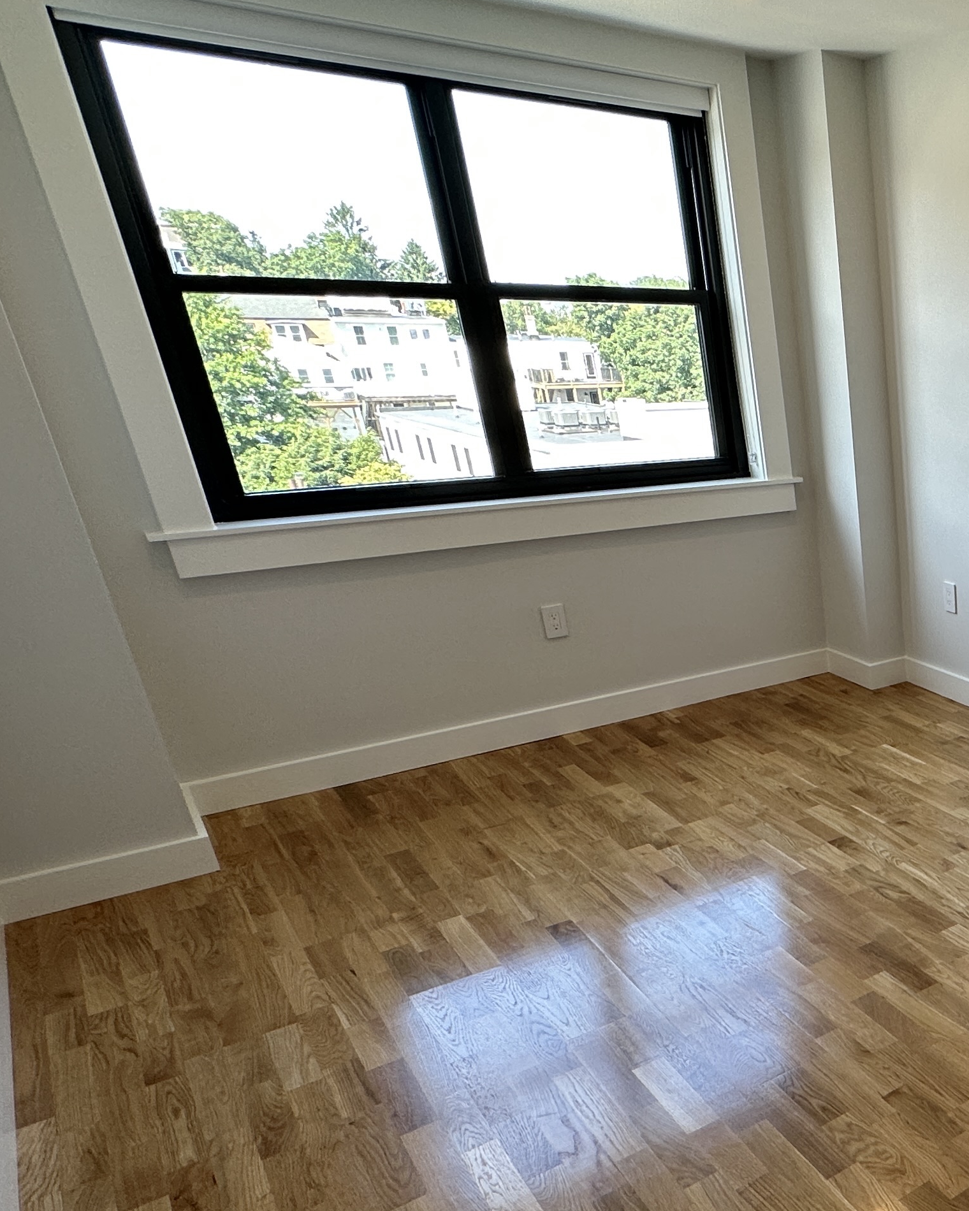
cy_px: 774
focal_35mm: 29
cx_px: 1120
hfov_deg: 38.9
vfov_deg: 59.5
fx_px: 1040
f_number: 2.2
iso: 64
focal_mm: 2.22
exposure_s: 1/120
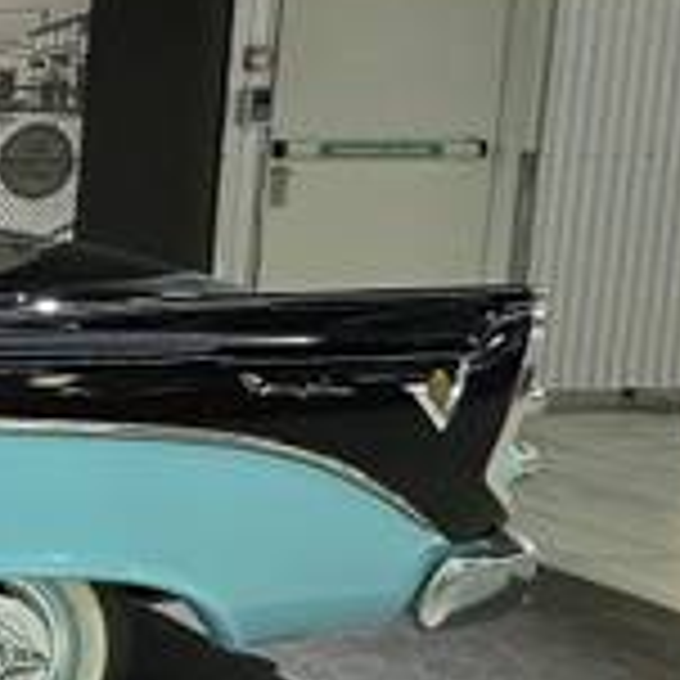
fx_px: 1311
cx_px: -883
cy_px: 144
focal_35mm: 59
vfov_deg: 28.5
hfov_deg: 16.1
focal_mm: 2.22
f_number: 2.2
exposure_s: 1/50
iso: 200
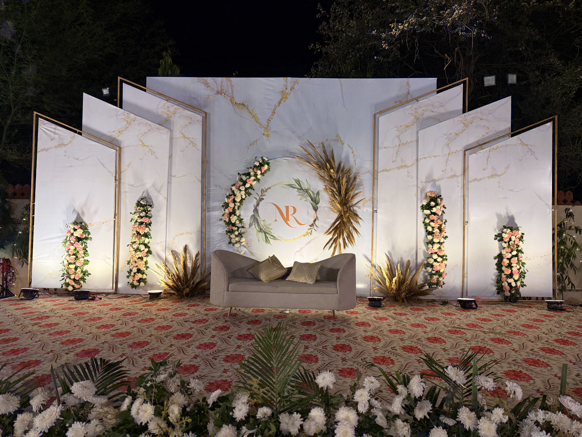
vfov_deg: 56.8
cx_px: 291
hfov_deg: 71.6
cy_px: 218
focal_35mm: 24
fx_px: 404
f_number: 1.78
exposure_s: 1/228
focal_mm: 6.76
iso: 125
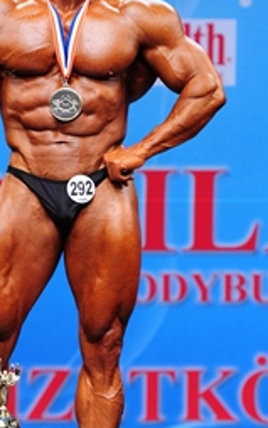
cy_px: 211
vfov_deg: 6.3
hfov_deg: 3.9
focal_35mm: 335
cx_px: 65
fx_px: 3910
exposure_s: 1/250
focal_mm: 130
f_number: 3.2
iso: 800
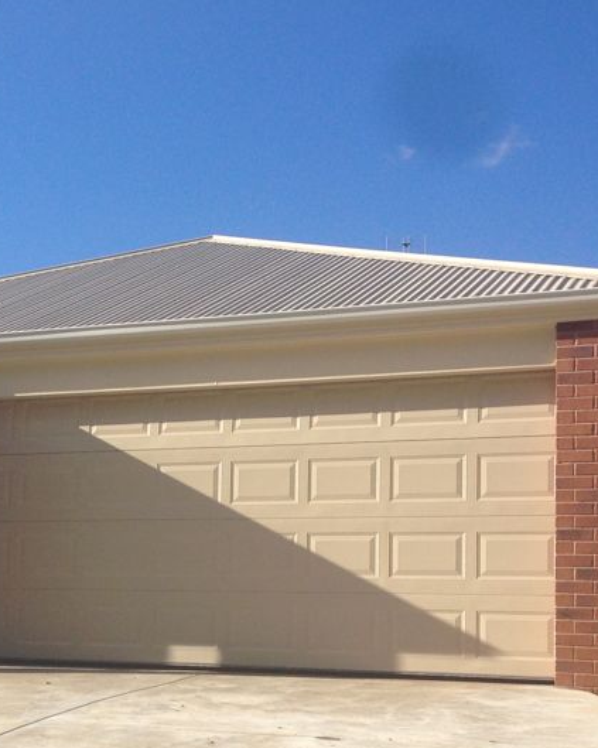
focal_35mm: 73
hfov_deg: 20.3
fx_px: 1615
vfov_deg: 25.9
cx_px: -8
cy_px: 511
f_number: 2.4
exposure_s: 1/1748
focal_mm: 4.12
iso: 50
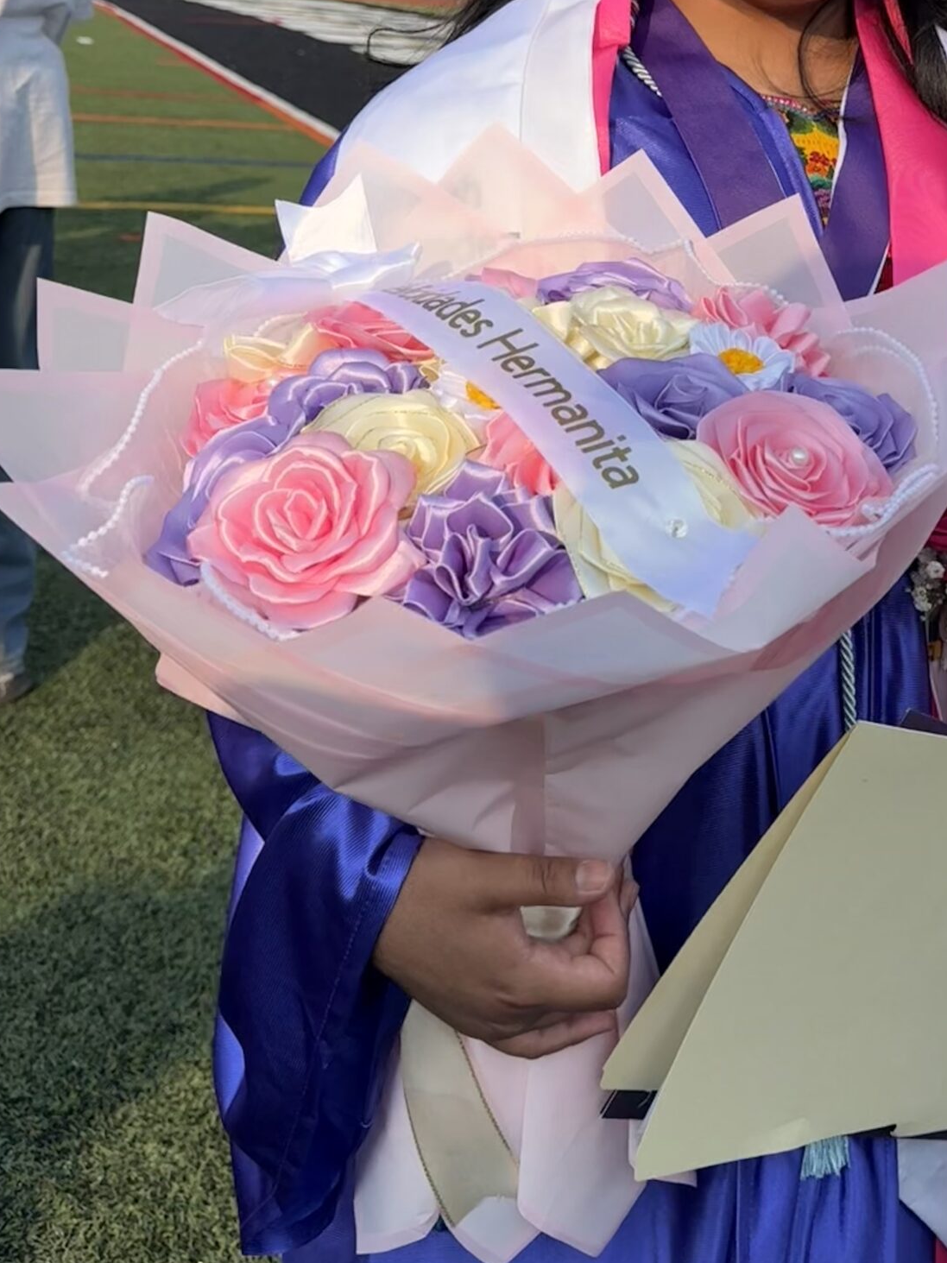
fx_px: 1532
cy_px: 287
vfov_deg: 43.1
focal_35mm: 42
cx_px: 748
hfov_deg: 33.4
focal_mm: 6.76
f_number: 1.78
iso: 80
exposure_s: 1/2525
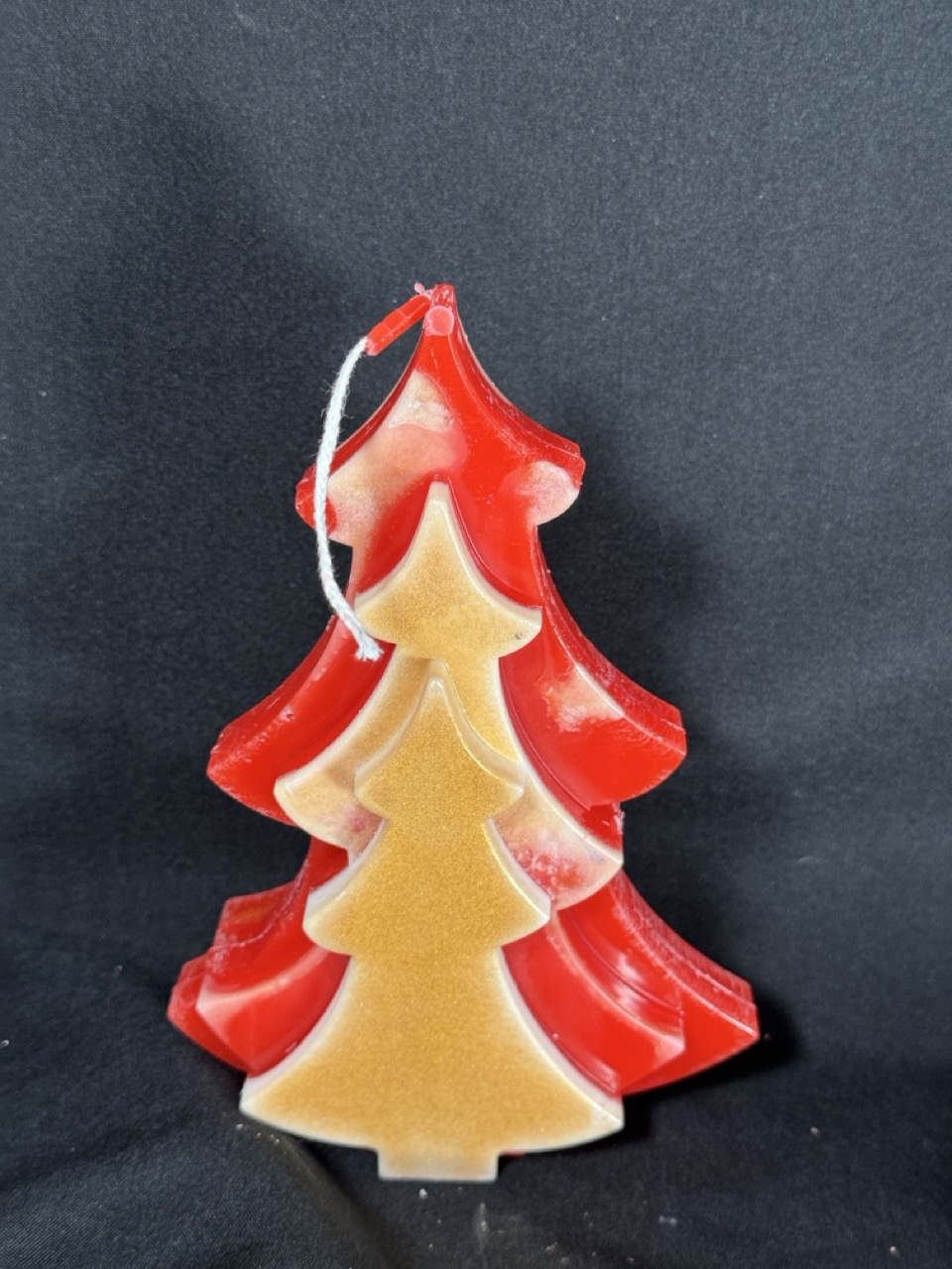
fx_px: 1760
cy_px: 634
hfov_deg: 30.3
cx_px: 476
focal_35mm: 48
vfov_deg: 39.7
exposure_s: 1/59
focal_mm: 6.76
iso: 200
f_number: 1.78
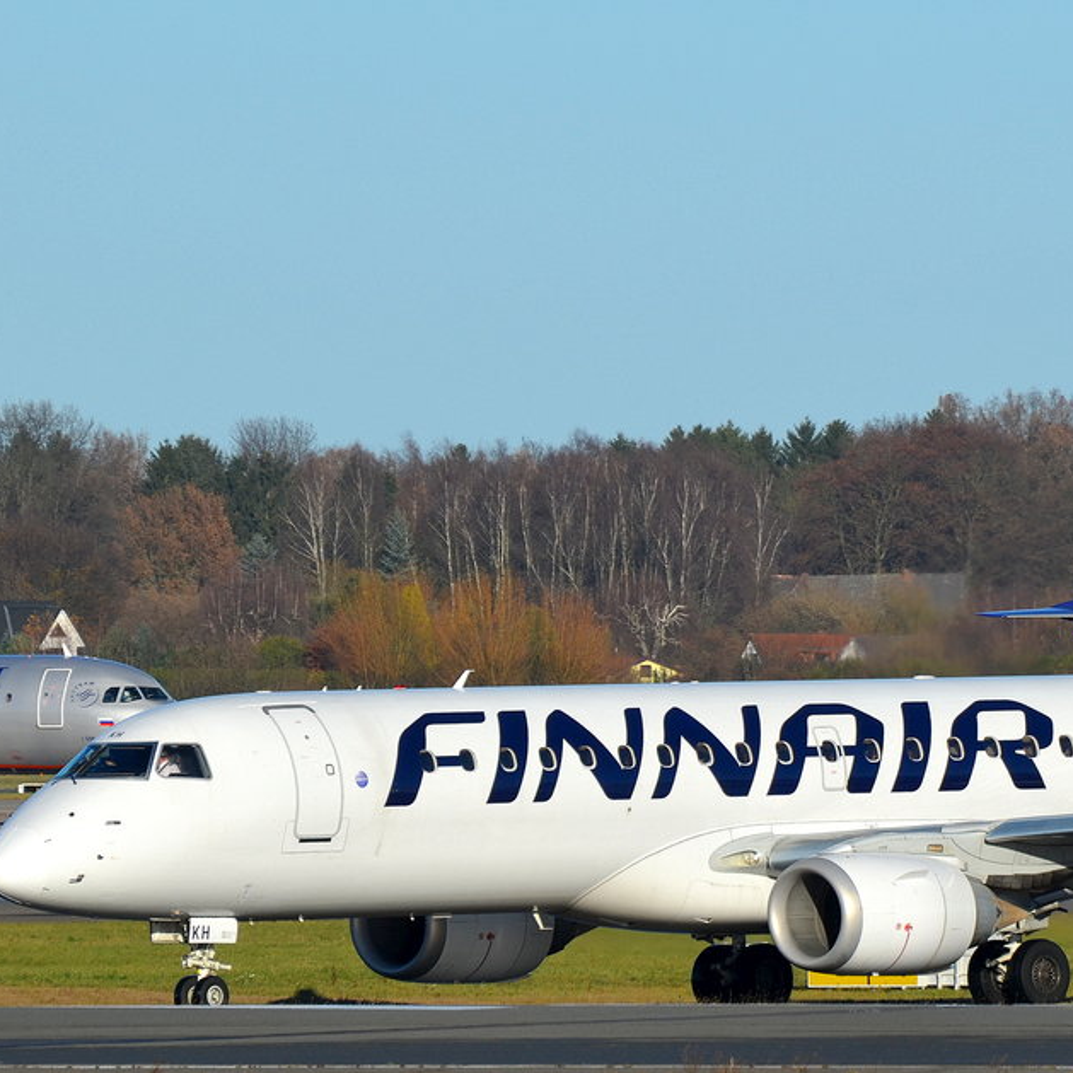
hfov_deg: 2.6
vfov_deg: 2.6
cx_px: 931
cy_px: 595
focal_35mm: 679
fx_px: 23812
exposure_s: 1/1000
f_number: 8
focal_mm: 280
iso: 160
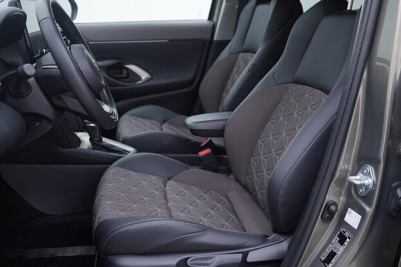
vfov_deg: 36.9
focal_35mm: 36
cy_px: 134
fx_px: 401
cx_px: 200
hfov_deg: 53.1
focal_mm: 24
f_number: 3.2
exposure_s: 1/50
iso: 125
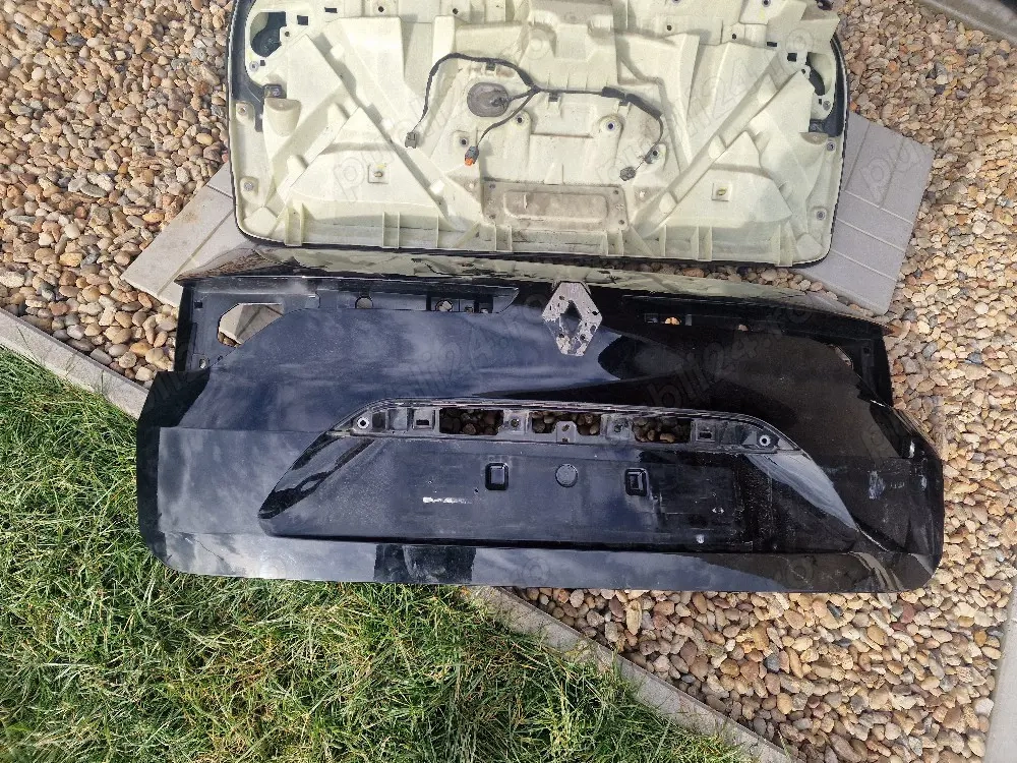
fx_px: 676
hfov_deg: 73.9
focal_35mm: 23
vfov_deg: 58.9
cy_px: 382
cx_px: 508
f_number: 1.8
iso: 50
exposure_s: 1/526
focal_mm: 6.4
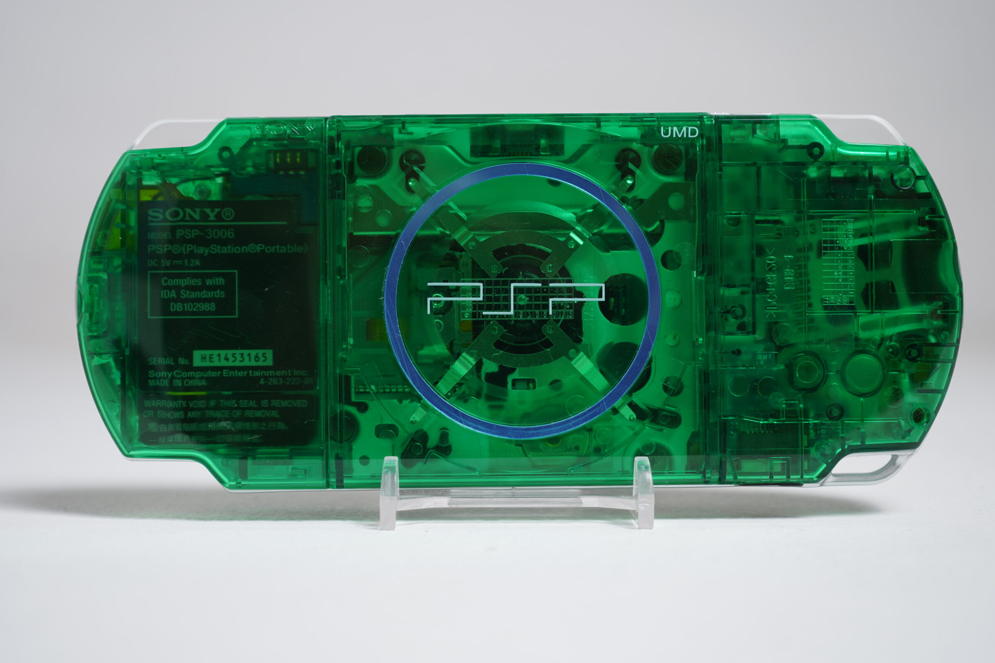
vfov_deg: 25.5
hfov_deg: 37.5
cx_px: 519
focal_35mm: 53
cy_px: 318
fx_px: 1465
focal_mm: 50
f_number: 5.6
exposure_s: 1/8
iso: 100
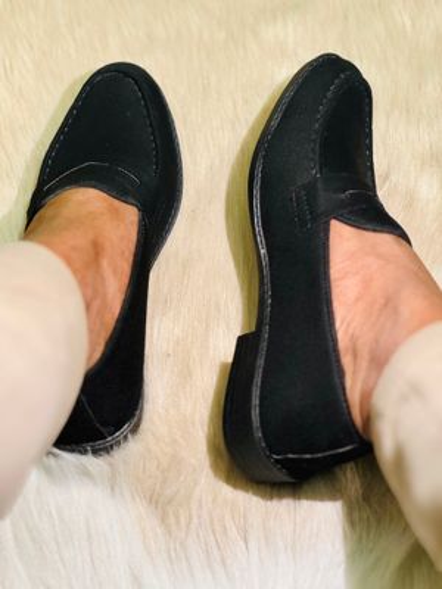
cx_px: 221
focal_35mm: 77
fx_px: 1311
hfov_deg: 19.1
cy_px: 294
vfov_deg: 25.3
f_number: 2.8
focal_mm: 9
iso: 800
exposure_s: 1/33
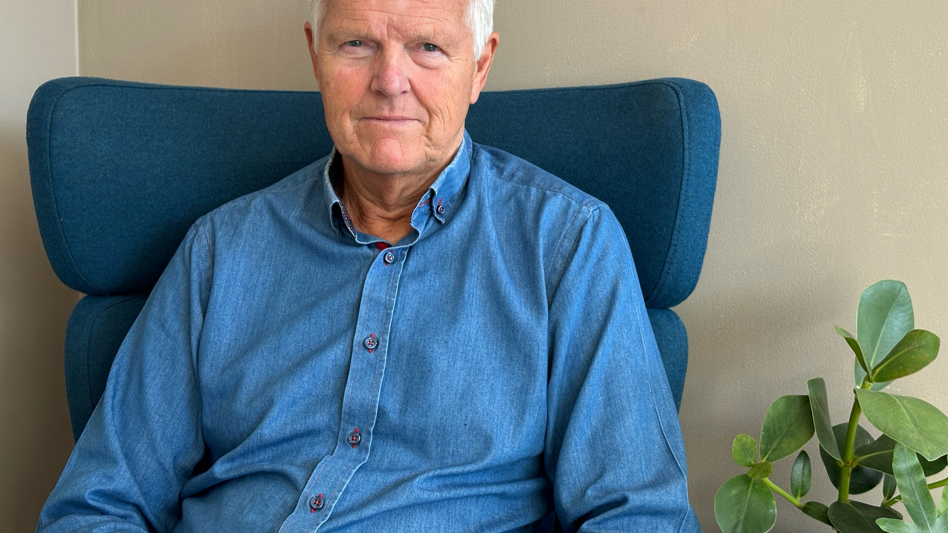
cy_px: 188
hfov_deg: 39.2
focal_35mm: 53
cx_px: 470
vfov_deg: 22.6
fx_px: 1332
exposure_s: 1/59
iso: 100
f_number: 1.78
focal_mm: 6.86
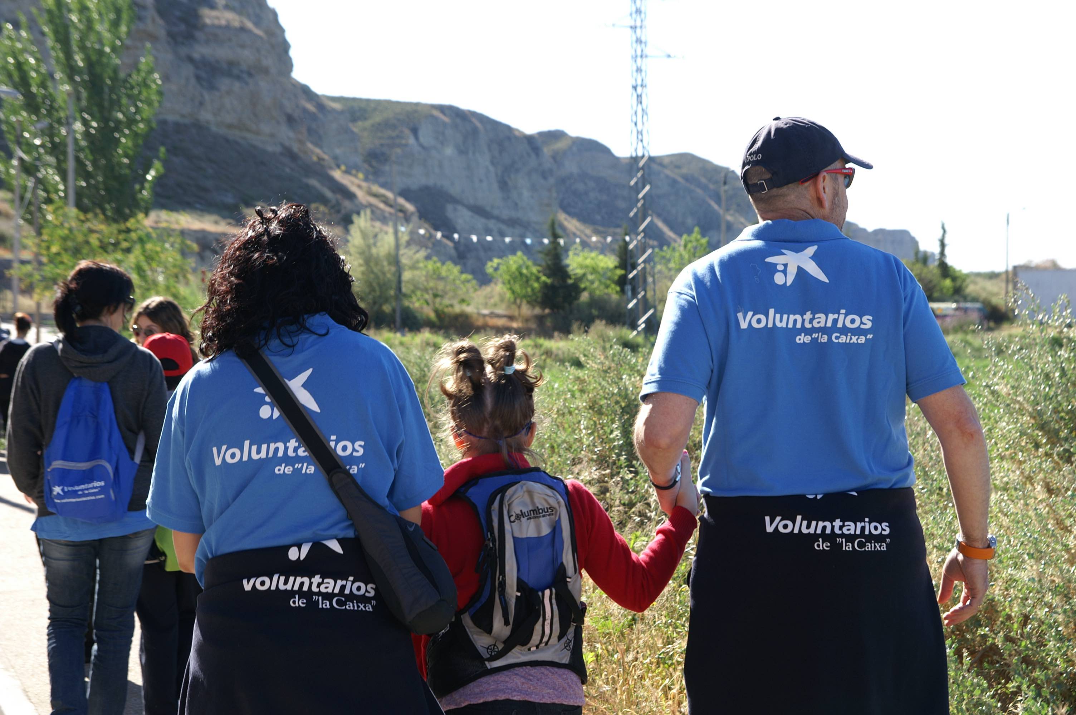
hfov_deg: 27.0
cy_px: 358
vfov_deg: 18.1
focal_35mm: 75
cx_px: 538
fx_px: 2240
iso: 100
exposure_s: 1/250
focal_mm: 50
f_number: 5.6
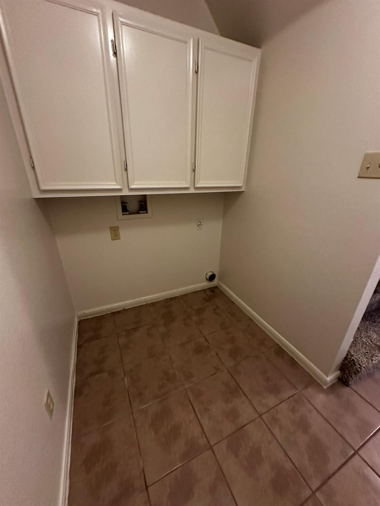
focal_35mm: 14
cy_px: 253
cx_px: 190
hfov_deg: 85.7
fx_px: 205
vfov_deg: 102.1
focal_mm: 2.22
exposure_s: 1/60
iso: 1000
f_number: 2.2
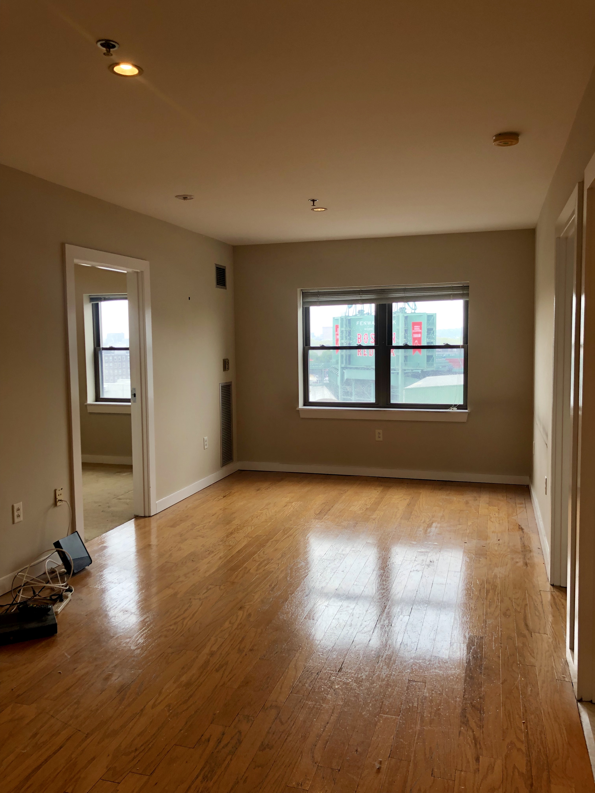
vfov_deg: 63.4
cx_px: 298
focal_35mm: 28
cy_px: 396
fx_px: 642
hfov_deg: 49.7
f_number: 1.8
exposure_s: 1/120
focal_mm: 4
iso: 40
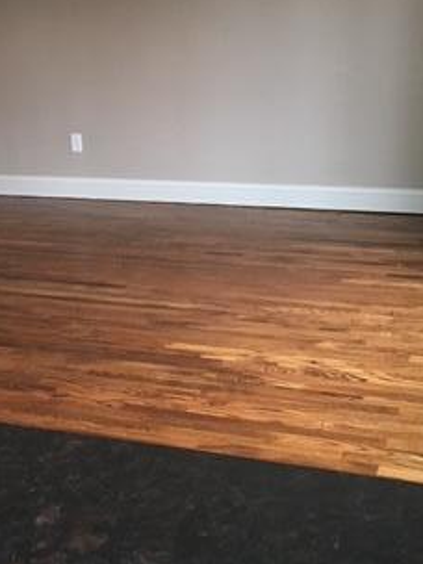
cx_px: 111
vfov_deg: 31.3
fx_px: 994
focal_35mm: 61
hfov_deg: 23.8
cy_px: 165
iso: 160
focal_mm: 4.15
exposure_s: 1/30
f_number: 2.2
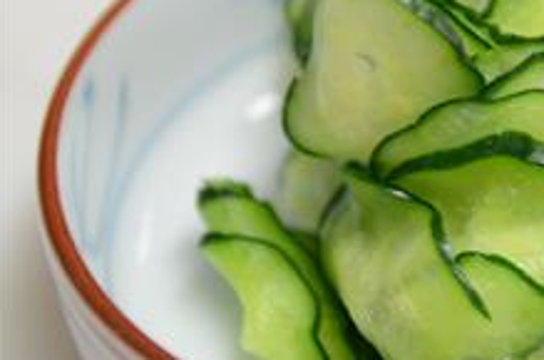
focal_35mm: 192
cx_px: 492
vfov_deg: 7.1
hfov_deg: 10.7
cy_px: 163
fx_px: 2895
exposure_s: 1/25
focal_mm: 70
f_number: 4
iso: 400
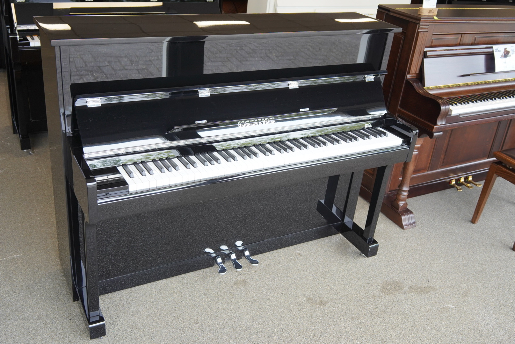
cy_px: 172
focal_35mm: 35
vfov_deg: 37.9
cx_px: 258
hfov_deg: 54.4
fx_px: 501
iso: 1000
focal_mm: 35
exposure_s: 1/60
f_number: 6.3
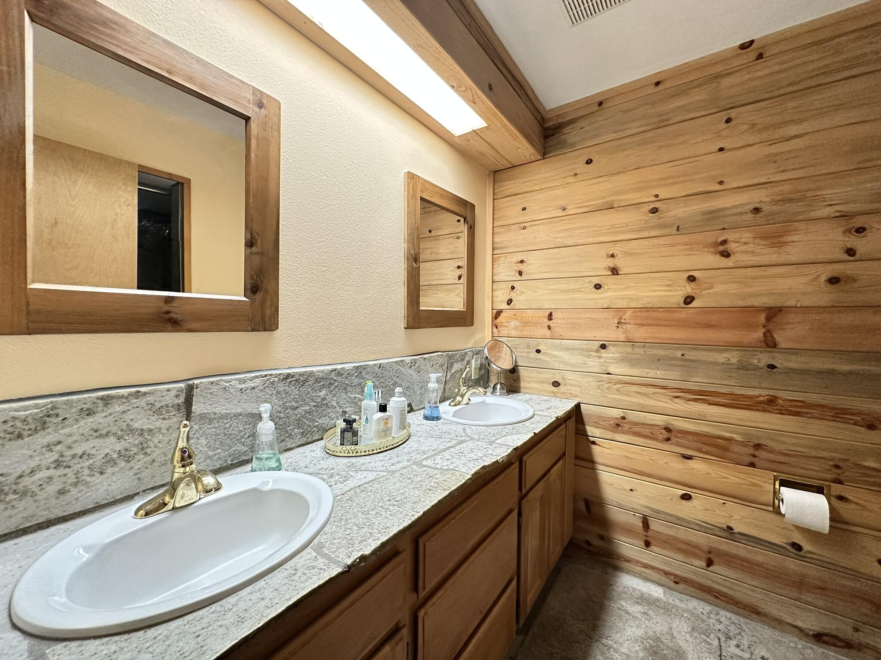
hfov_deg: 102.1
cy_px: 330
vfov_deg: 85.7
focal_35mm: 14
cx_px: 440
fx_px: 356
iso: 400
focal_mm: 2.22
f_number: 2.2
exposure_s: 1/60
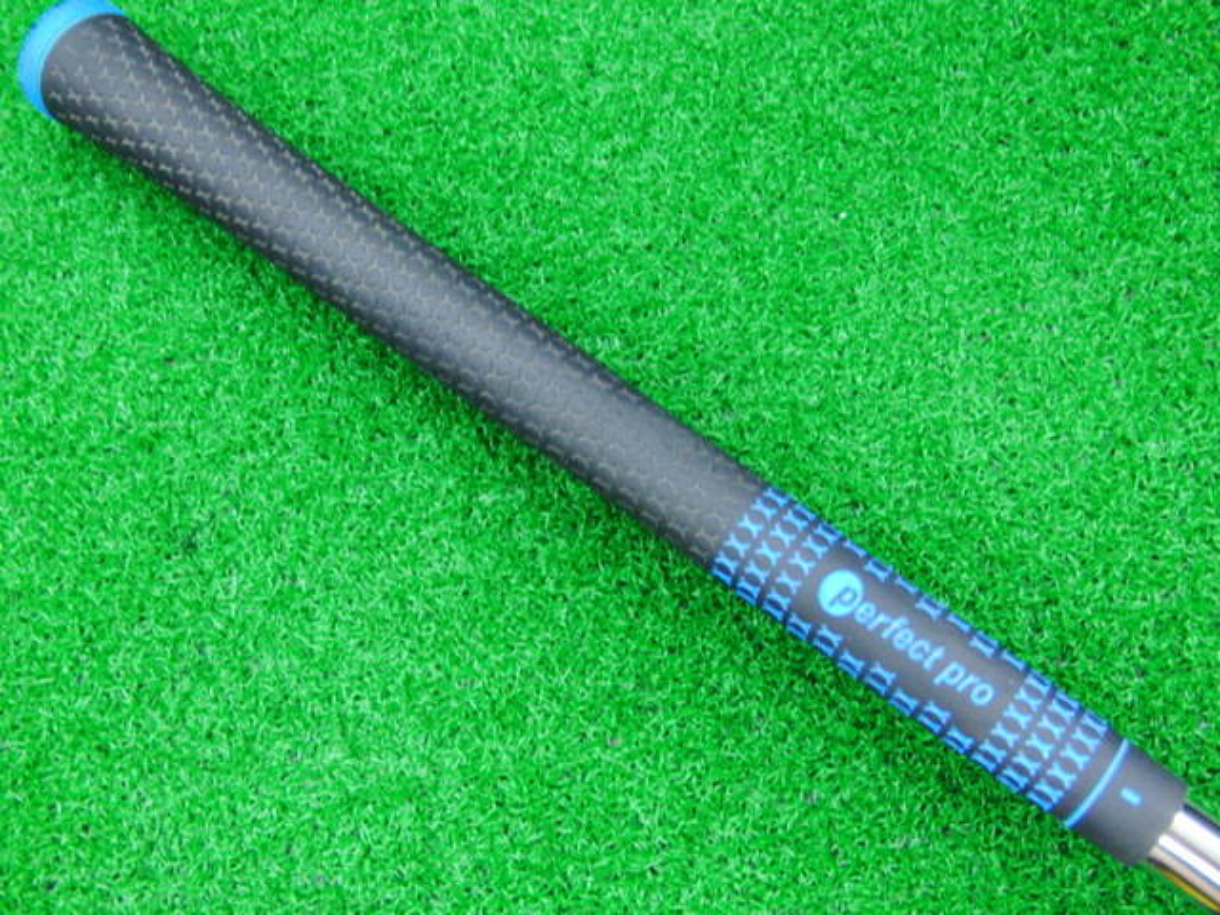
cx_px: 610
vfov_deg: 38.7
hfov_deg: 50.1
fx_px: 1304
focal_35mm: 37
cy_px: 458
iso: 400
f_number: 3.6
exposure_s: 1/20
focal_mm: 6.42
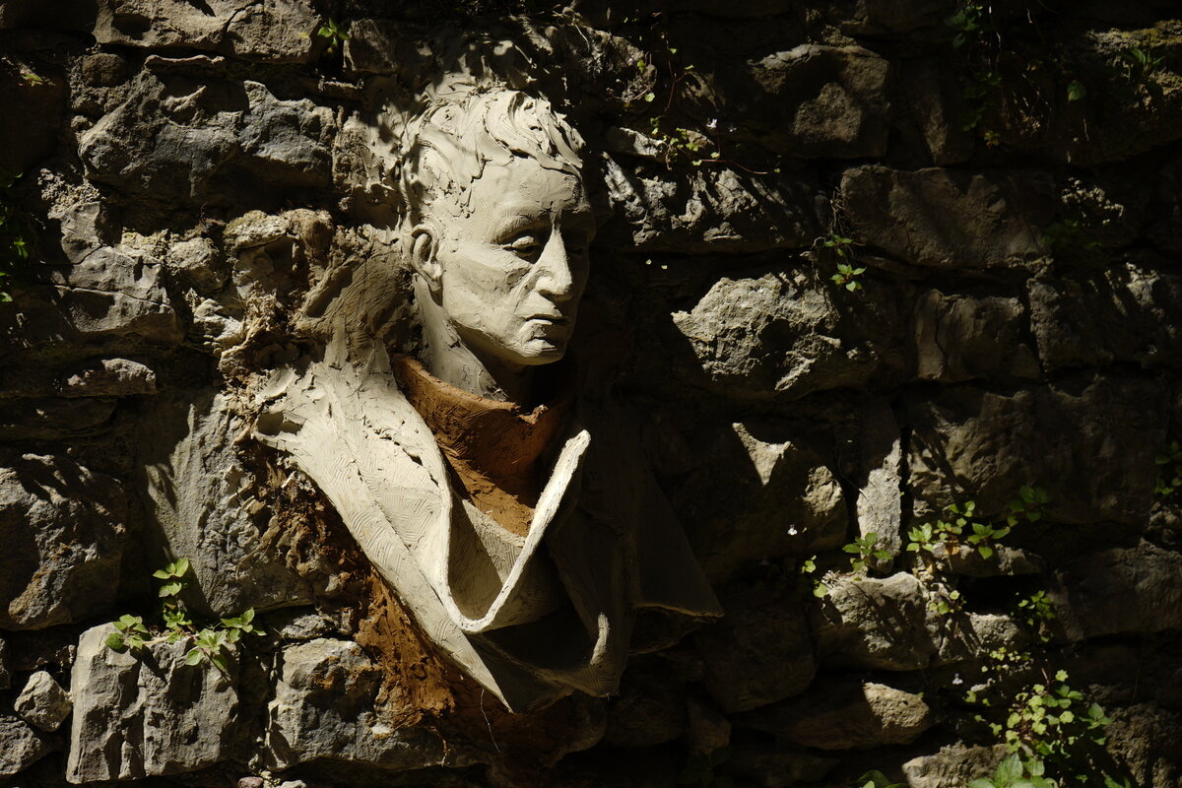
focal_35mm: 60
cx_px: 591
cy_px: 394
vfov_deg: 22.6
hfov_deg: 33.4
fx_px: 1970
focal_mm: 60
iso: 80
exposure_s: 1/400
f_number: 5.6
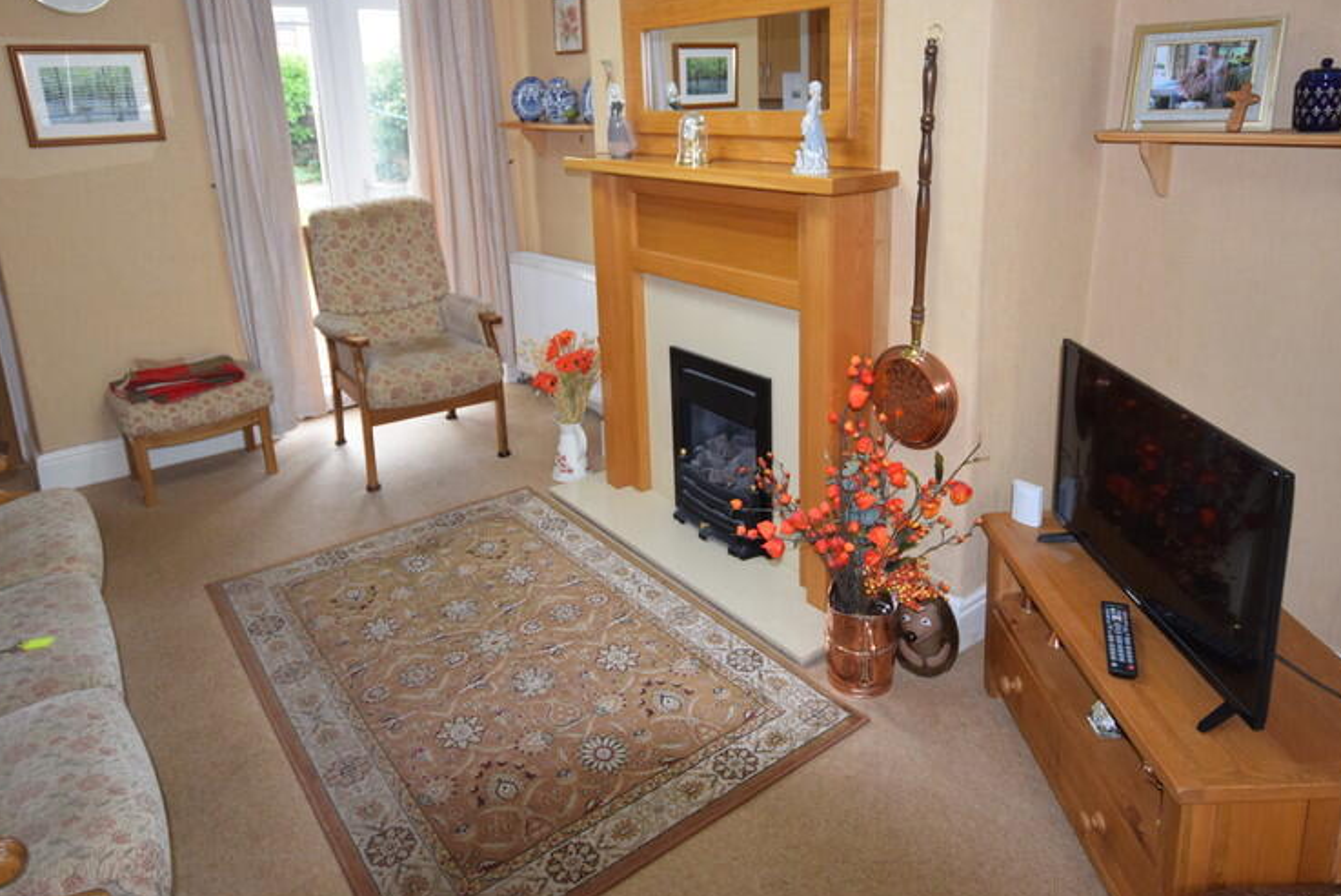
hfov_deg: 71.5
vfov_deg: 50.8
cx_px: 670
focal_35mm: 25
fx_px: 932
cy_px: 334
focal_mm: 12
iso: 800
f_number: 5
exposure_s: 1/100
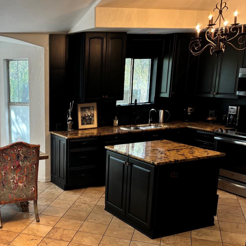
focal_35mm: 43
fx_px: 346
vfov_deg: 38.7
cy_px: 163
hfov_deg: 37.1
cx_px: 32
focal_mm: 5.96
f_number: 1.6
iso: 125
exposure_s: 1/120
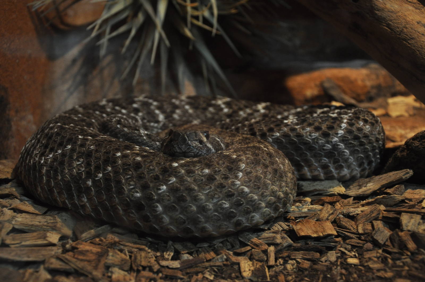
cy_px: 141
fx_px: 672
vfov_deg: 23.7
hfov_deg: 35.1
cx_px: 212
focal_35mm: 57
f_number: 5.6
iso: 800
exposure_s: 1/20
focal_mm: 38
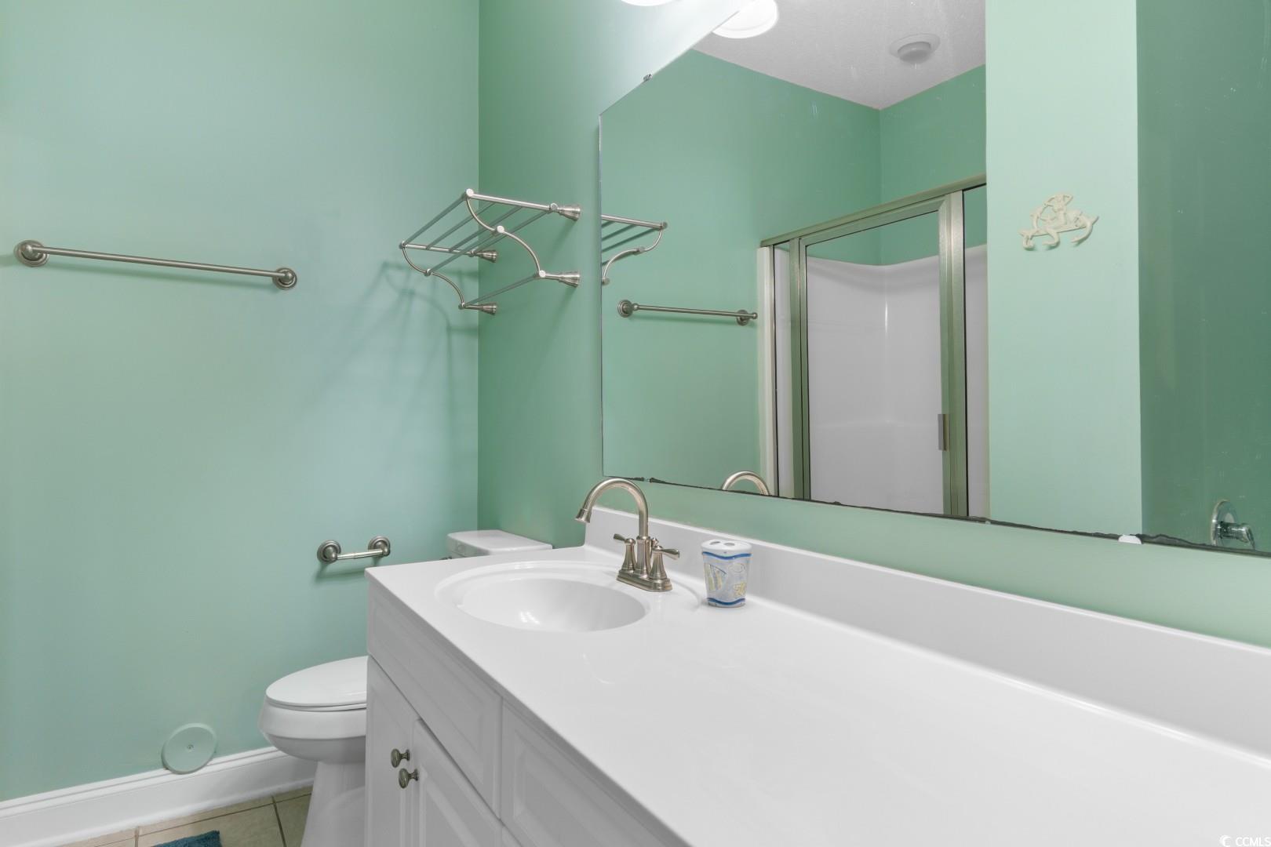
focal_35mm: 19
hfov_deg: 86.9
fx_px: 671
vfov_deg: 64.6
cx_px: 636
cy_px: 424
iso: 100
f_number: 5
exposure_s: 1/20
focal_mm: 13
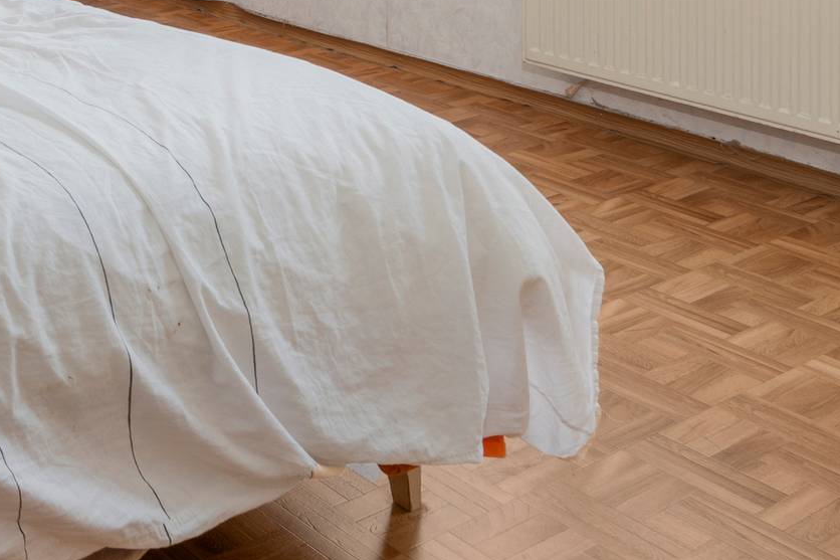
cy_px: -251
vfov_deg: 23.0
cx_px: -347
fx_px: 1143
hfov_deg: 29.2
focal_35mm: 49
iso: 200
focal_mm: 16
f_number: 11
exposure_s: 1/8
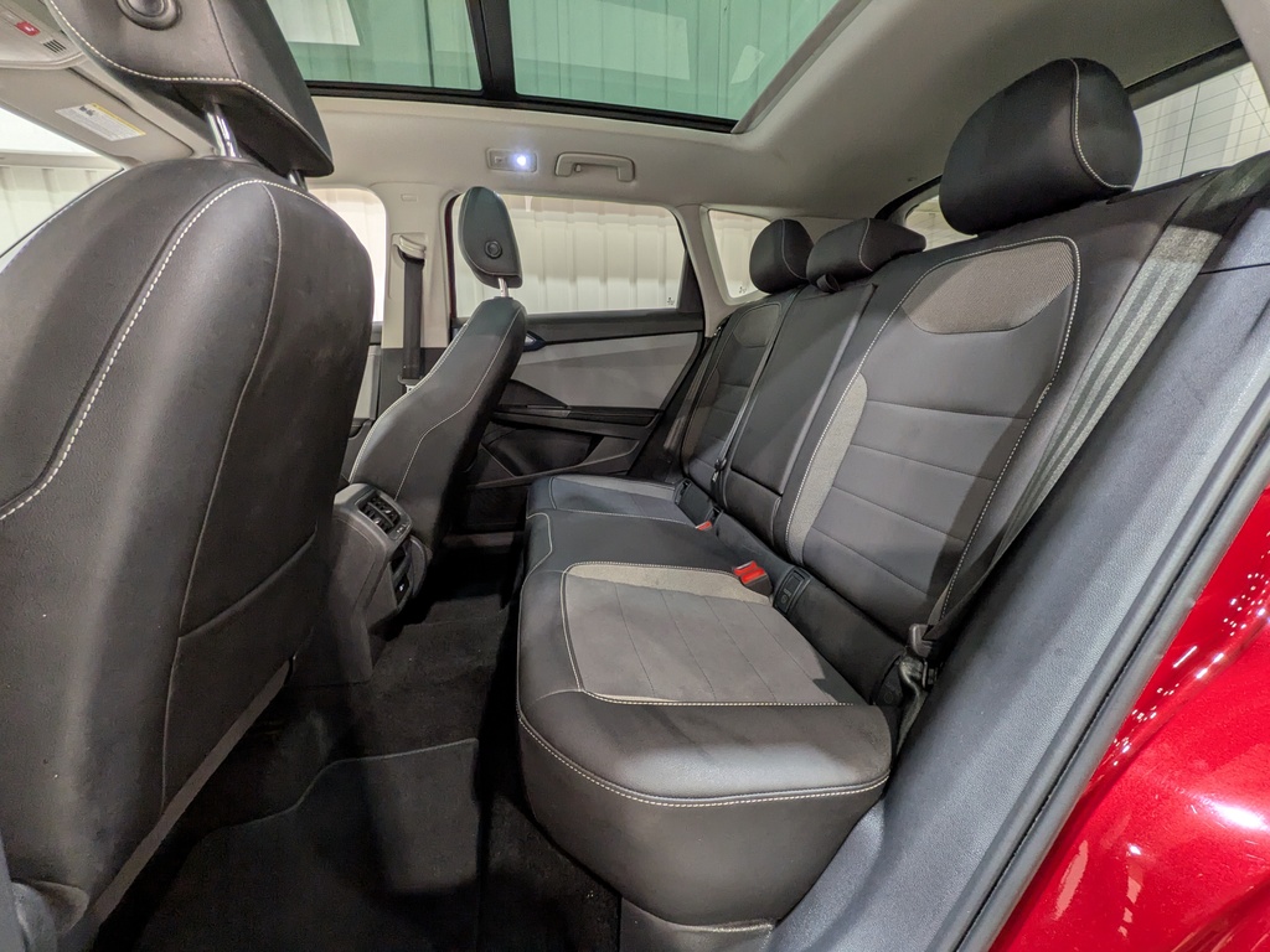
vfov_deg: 85.7
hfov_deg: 102.1
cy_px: 476
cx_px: 635
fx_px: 514
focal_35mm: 14
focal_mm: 1.83
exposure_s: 1/30
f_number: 2.2
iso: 136
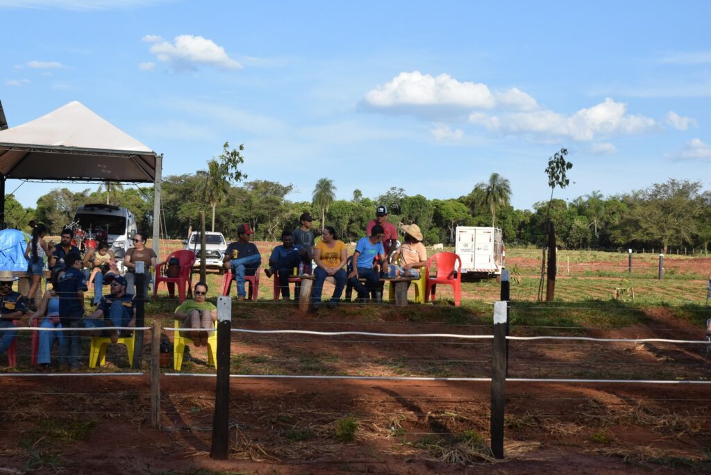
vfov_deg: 20.6
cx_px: 356
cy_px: 238
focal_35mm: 66
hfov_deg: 30.5
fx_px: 1304
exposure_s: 1/500
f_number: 11
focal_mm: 44
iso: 400
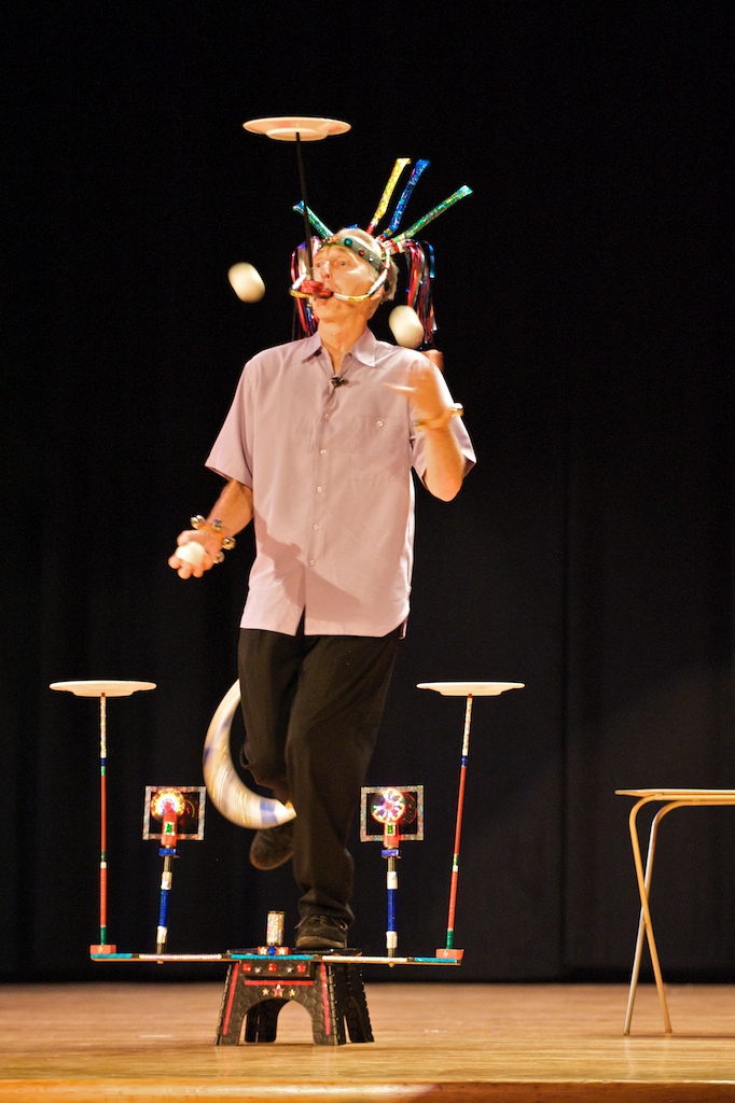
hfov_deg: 10.2
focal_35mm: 135
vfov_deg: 15.2
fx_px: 4137
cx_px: 368
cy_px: 552
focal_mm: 135
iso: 6400
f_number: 2.8
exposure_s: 1/50
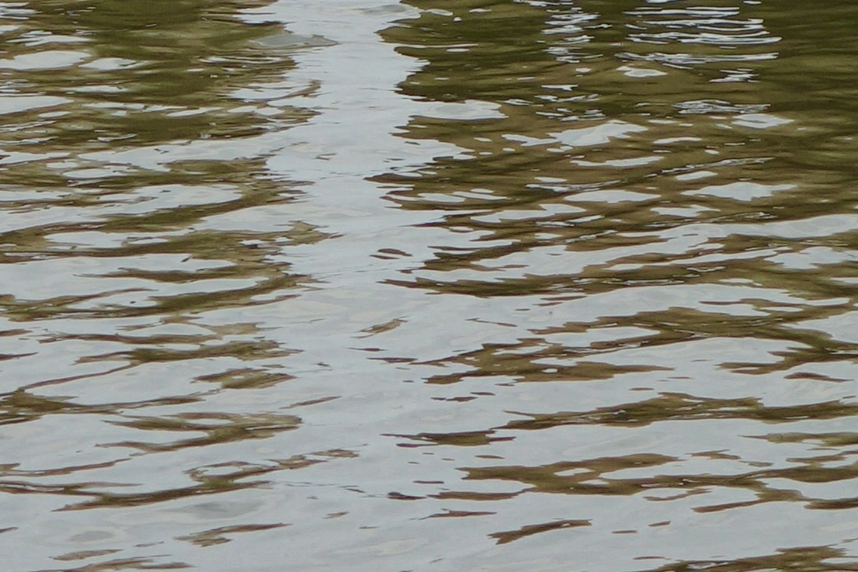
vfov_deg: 2.8
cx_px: 113
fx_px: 11798
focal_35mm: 495
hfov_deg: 4.2
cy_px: -534
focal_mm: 37.1
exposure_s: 1/800
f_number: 5.6
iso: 125
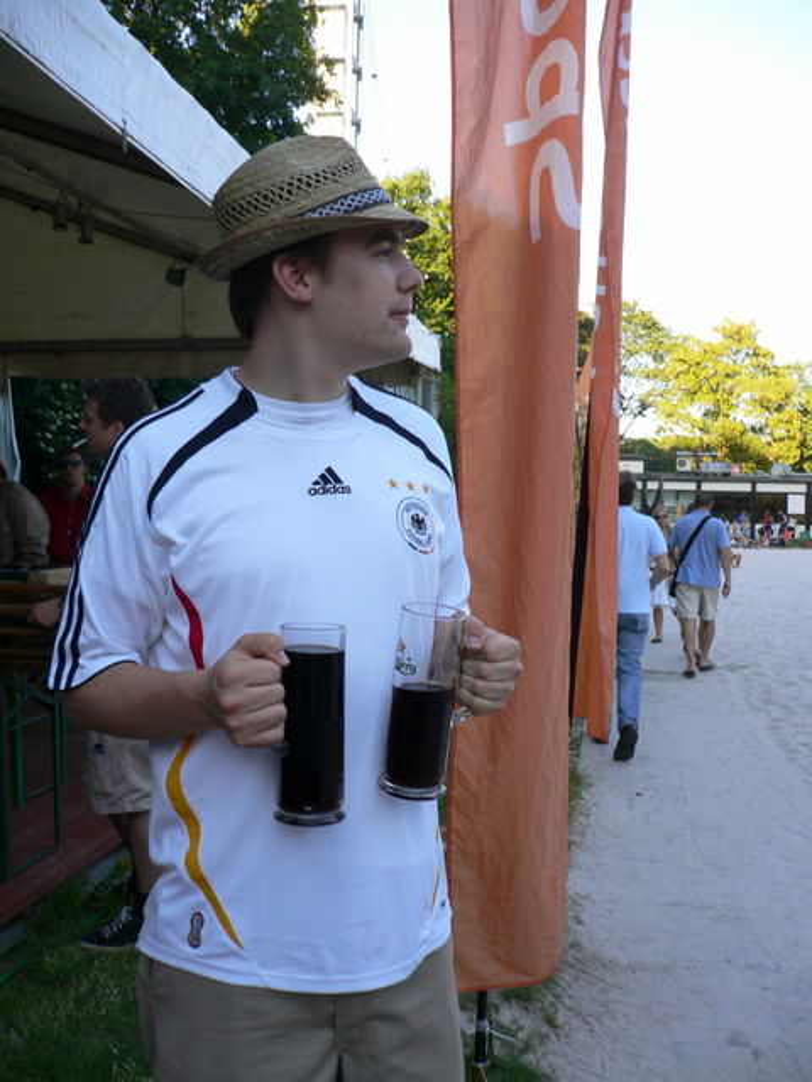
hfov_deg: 40.7
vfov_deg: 52.6
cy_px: 541
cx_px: 406
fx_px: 1095
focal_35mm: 35
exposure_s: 1/160
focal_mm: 5.8
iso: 80
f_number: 2.8
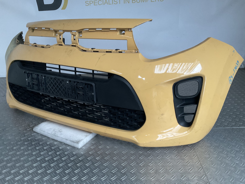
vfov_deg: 48.2
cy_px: 92
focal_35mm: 29
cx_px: 122
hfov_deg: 61.7
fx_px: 205
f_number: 1.8
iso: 250
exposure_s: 1/50
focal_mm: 3
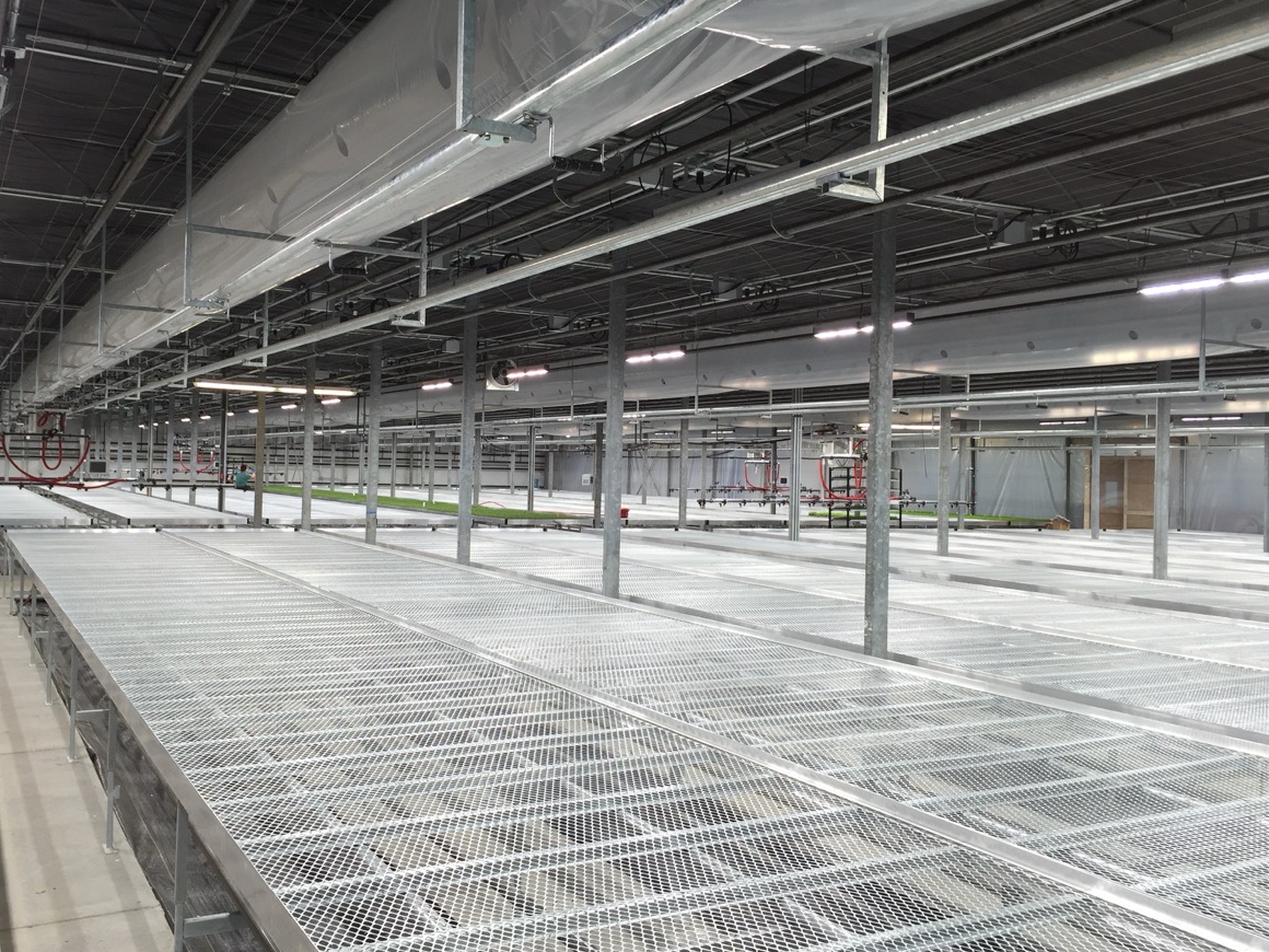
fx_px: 1173
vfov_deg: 44.1
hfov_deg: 56.8
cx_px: 587
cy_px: 455
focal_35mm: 32
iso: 32
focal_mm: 4.15
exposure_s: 1/151
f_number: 2.2
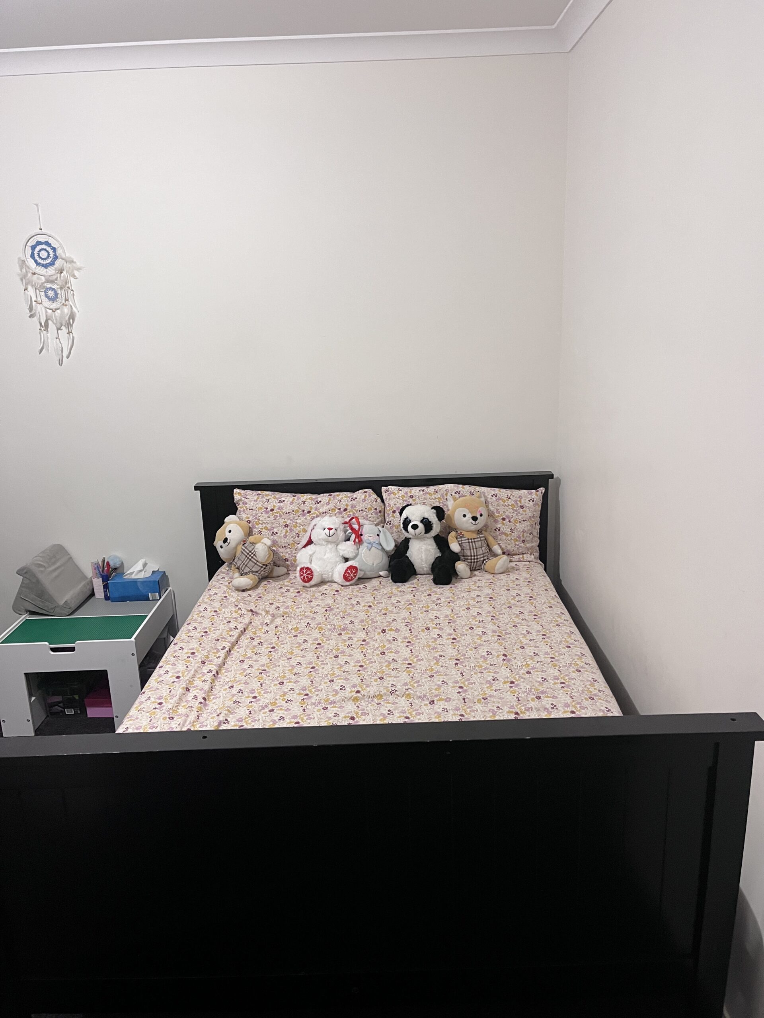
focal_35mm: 26
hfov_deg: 53.1
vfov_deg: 67.3
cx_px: 382
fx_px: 765
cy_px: 509
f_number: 1.6
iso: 250
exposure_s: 1/50
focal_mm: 5.1
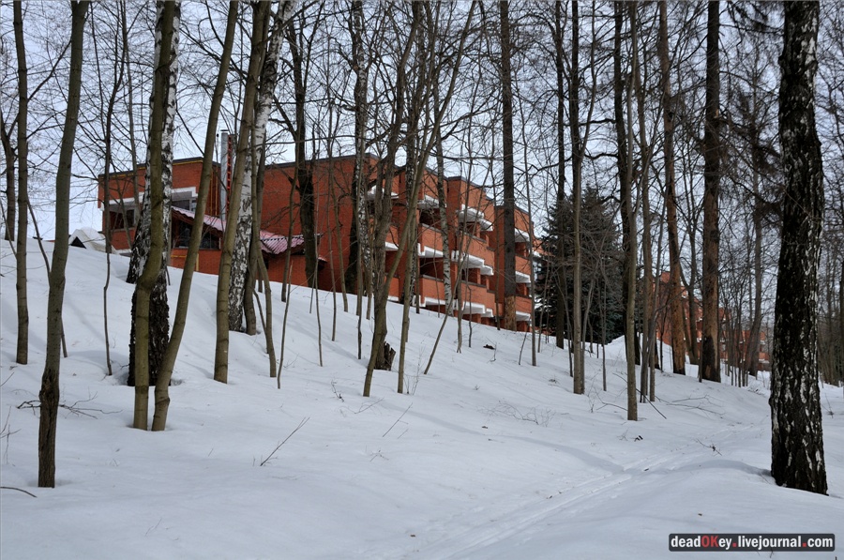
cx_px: 422
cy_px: 280
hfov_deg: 53.2
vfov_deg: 36.8
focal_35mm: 36
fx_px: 843
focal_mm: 24
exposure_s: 1/400
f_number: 7.1
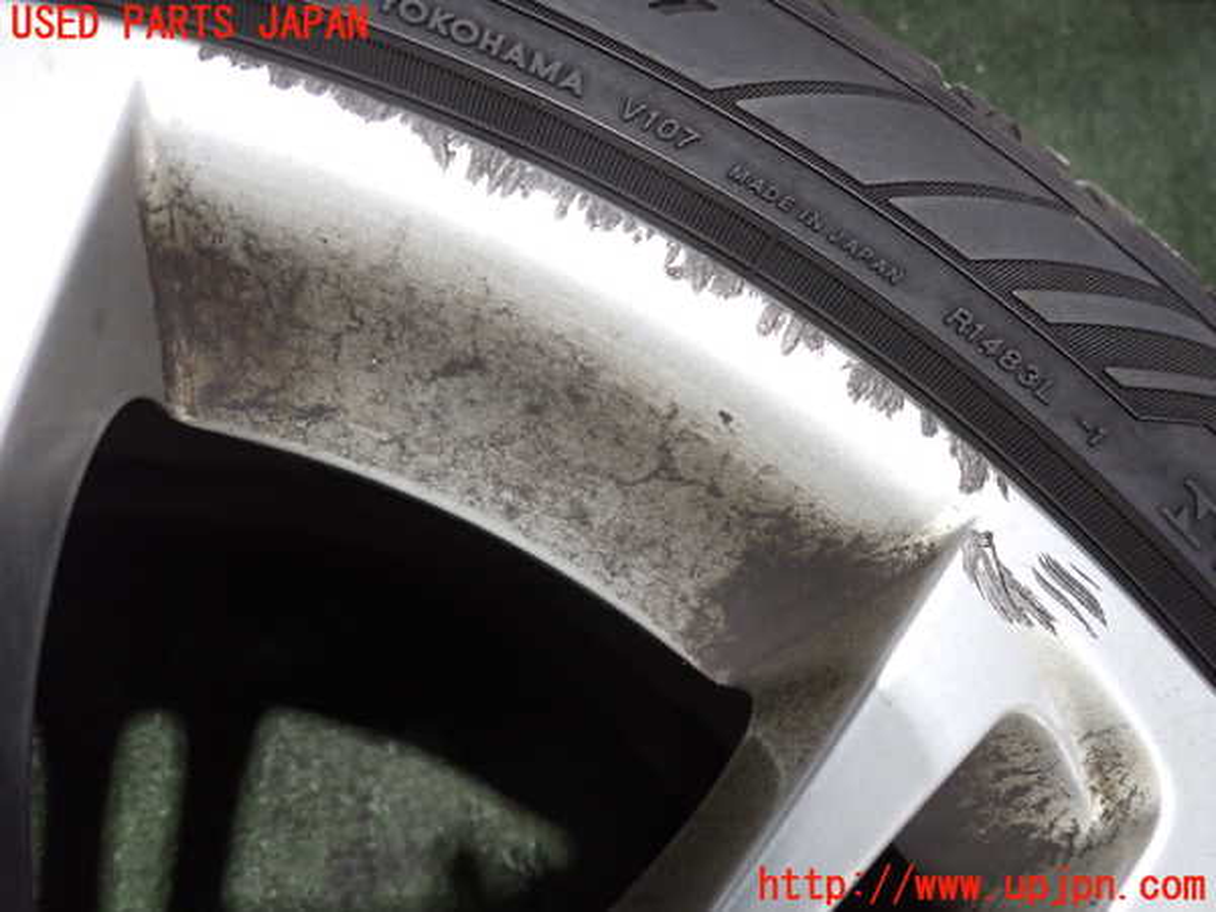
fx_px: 878
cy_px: 456
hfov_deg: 69.4
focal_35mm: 25
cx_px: 608
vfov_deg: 54.9
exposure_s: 1/30
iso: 500
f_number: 2
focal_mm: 4.5
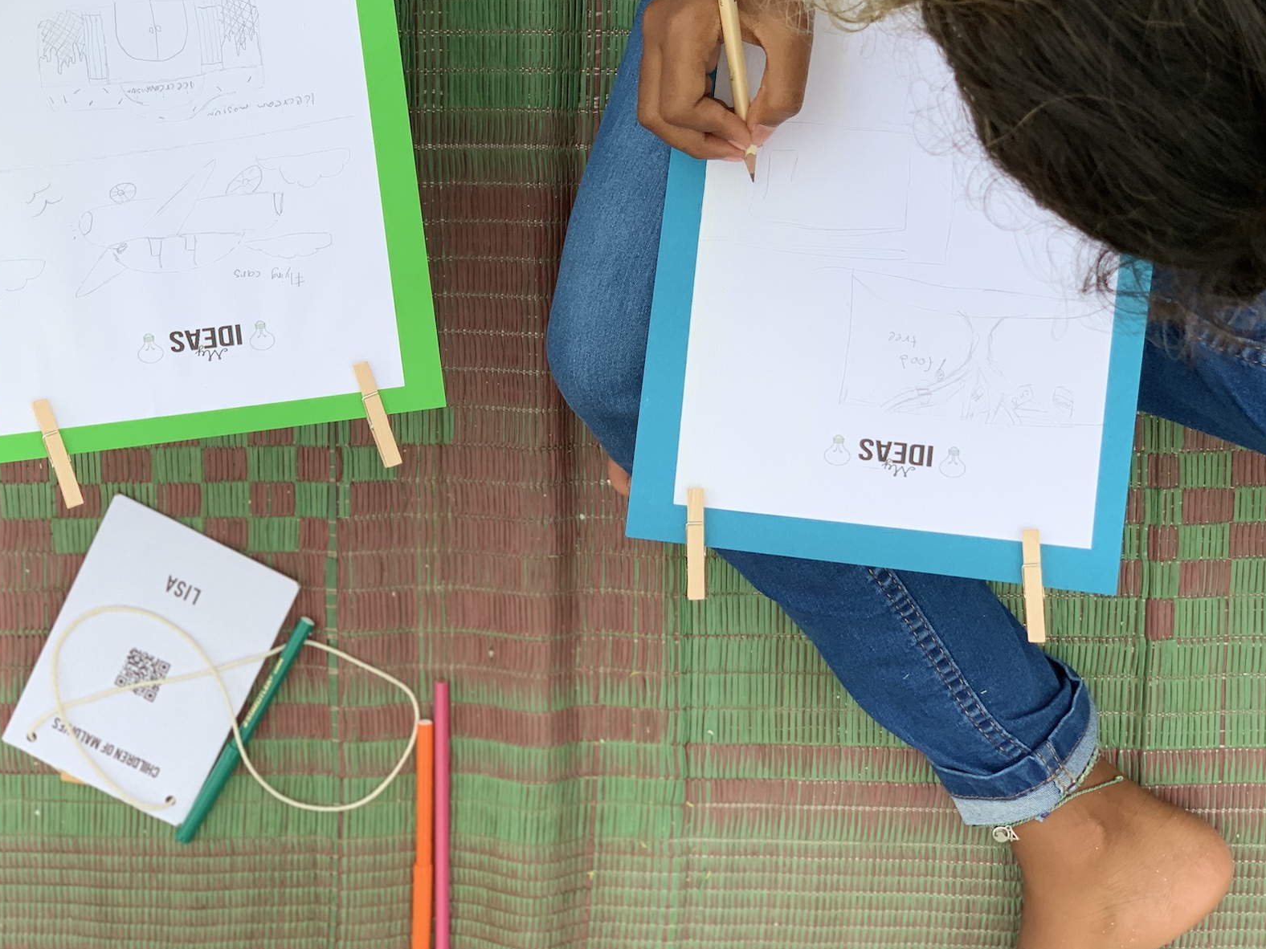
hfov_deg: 29.3
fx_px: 2414
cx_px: 535
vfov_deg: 22.2
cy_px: 381
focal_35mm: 66
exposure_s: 1/122
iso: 25
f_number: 2.4
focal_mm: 6
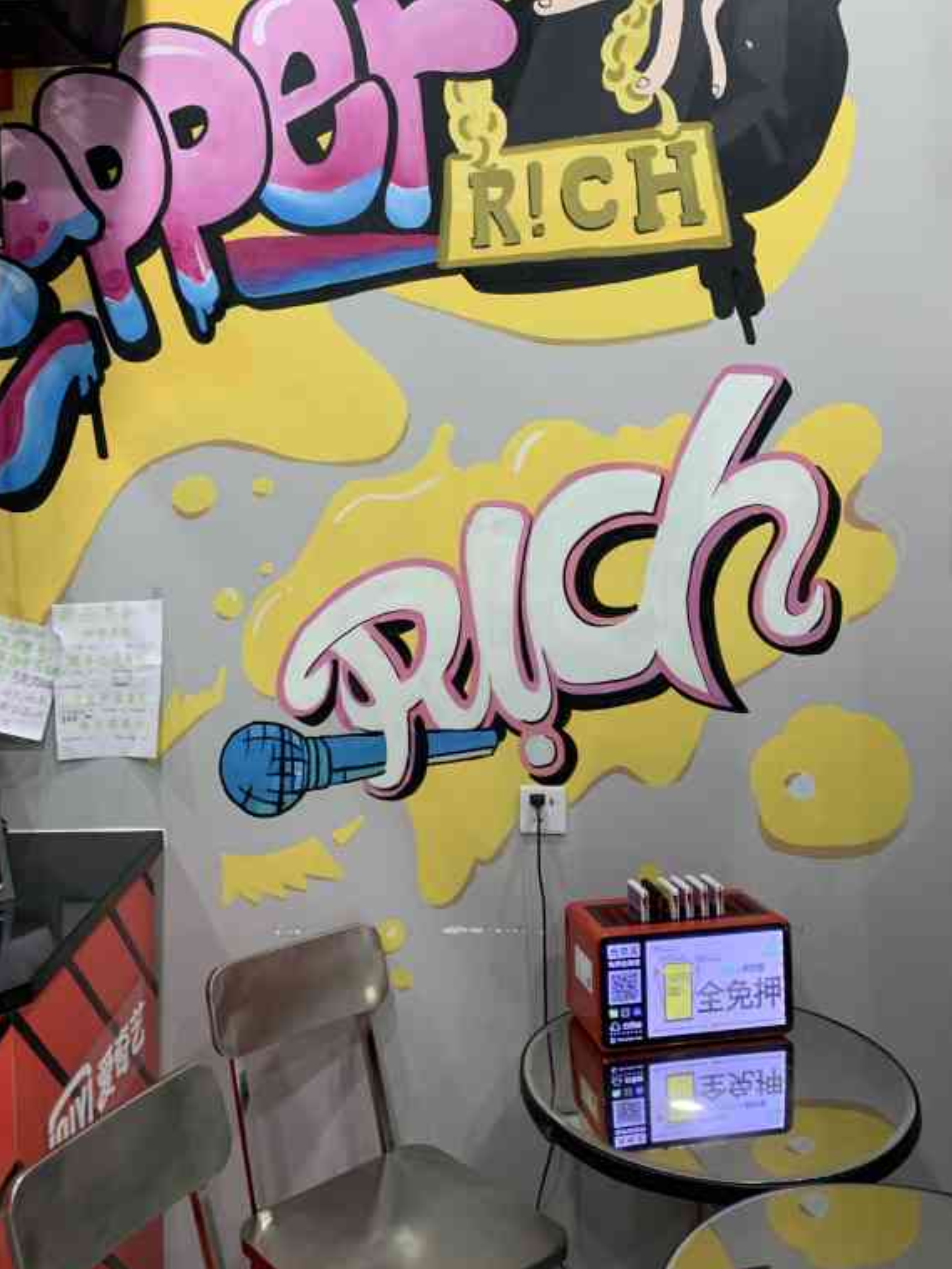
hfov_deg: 44.1
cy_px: 511
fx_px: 1173
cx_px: 410
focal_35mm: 32
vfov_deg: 56.4
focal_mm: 4.25
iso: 100
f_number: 1.8
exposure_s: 1/64.1
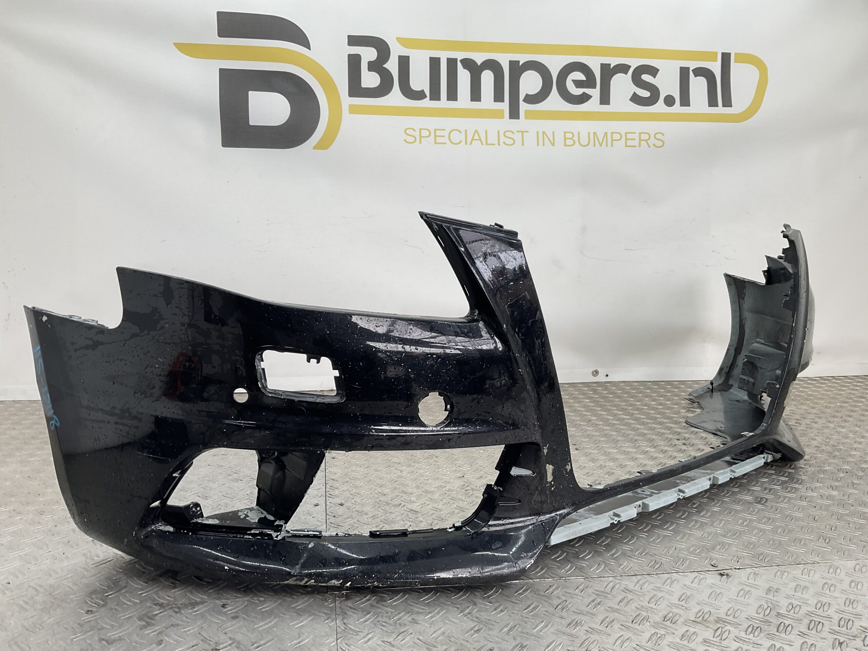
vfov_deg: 48.2
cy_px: 326
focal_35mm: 29
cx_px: 434
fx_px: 727
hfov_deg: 61.7
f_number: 1.8
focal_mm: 3
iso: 16
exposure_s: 1/124
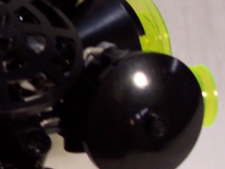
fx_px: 910
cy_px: 96
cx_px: -125
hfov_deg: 13.2
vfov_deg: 10.6
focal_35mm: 140
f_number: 2.8
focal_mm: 5.6
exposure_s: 1/30
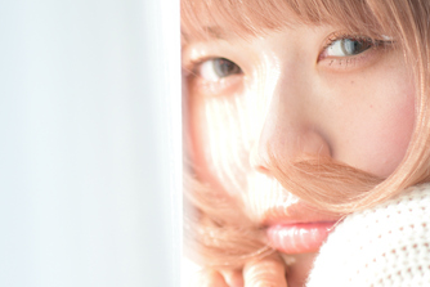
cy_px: 246
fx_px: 3860
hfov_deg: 6.4
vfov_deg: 4.3
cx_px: 113
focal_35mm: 323
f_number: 1.4
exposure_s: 1/250
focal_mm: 100
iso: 64
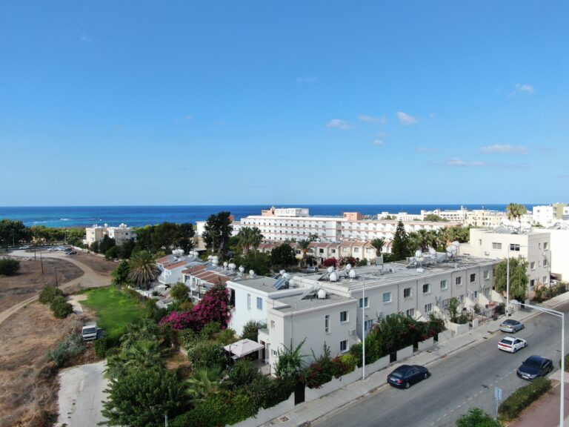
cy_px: 214
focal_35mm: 24
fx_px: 394
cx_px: 284
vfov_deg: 56.8
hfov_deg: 71.6
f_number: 2.8
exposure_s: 1/1250
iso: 100
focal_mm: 4.39
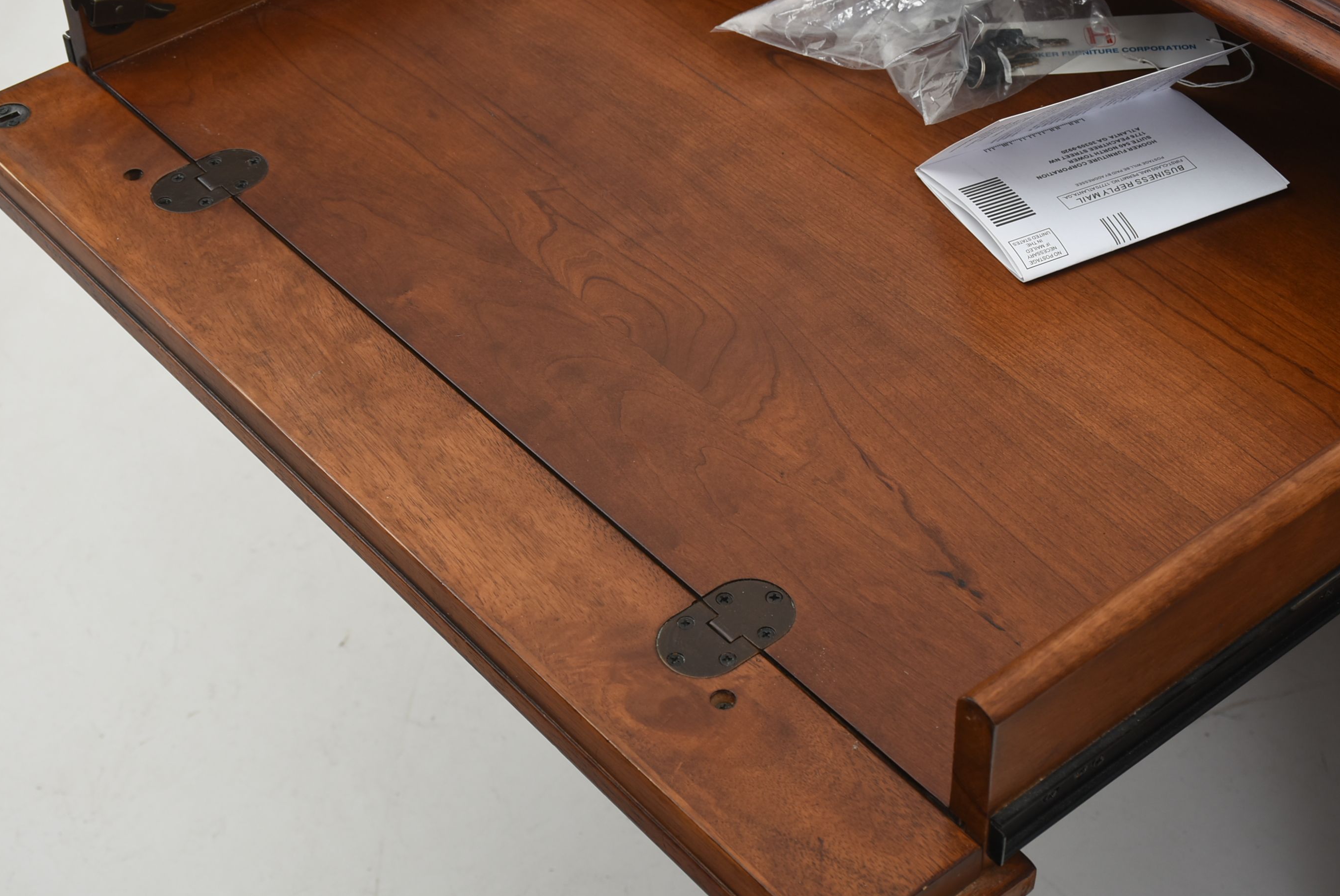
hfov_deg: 31.9
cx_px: 683
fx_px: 2347
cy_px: 422
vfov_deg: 21.6
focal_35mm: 63
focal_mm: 38
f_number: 8
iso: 200
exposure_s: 1/160
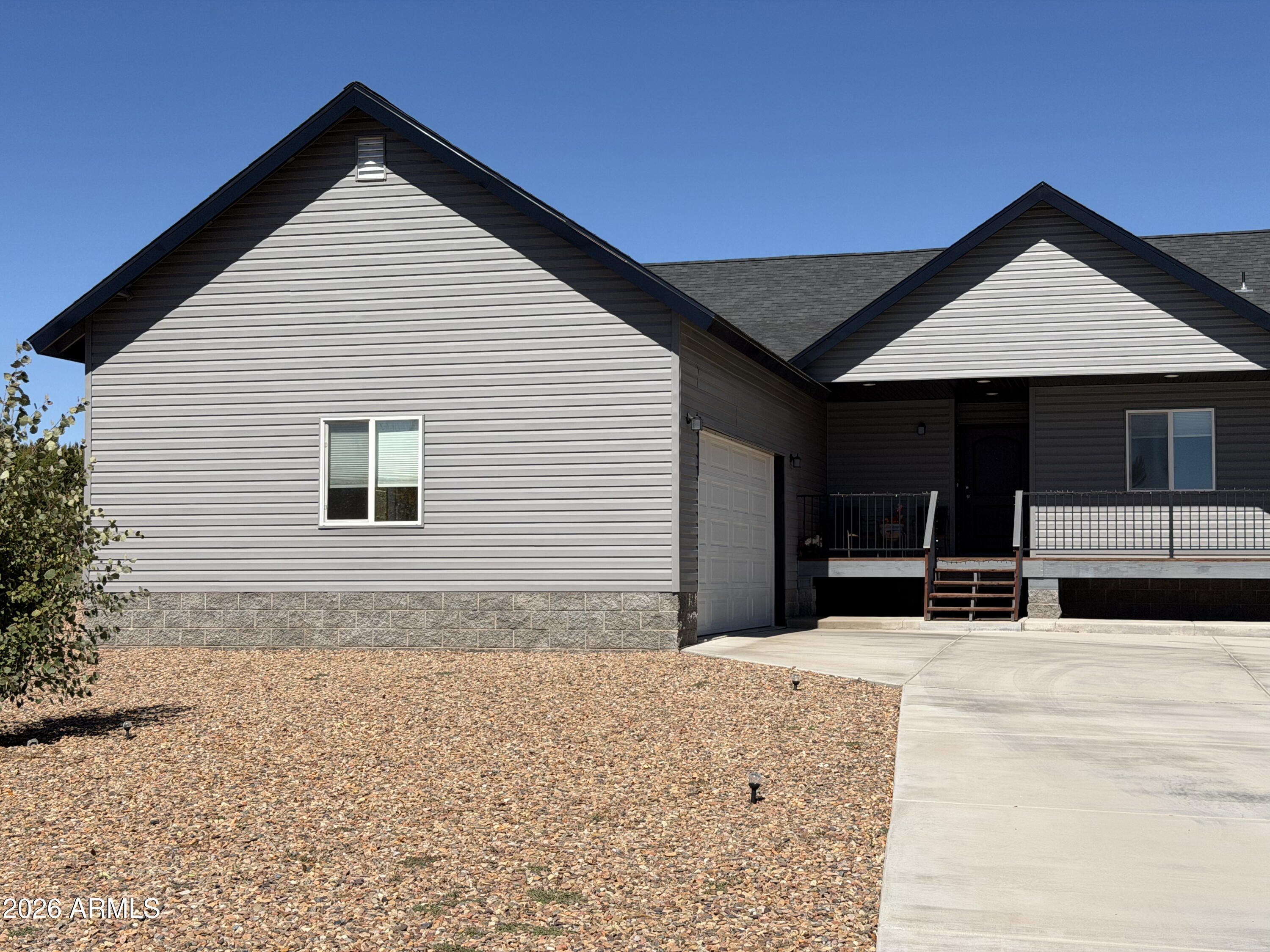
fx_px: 1761
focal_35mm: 48
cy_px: 476
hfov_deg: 39.7
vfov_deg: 30.3
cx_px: 635
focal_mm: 6.76
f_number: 1.78
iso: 64
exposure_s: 1/7143
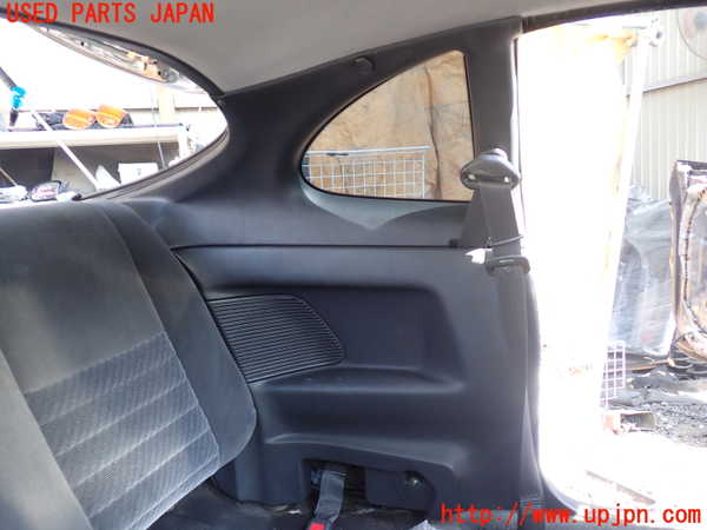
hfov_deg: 60.0
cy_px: 265
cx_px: 354
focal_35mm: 30
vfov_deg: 46.8
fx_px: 613
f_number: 2.3
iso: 160
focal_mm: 5.4
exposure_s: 1/60
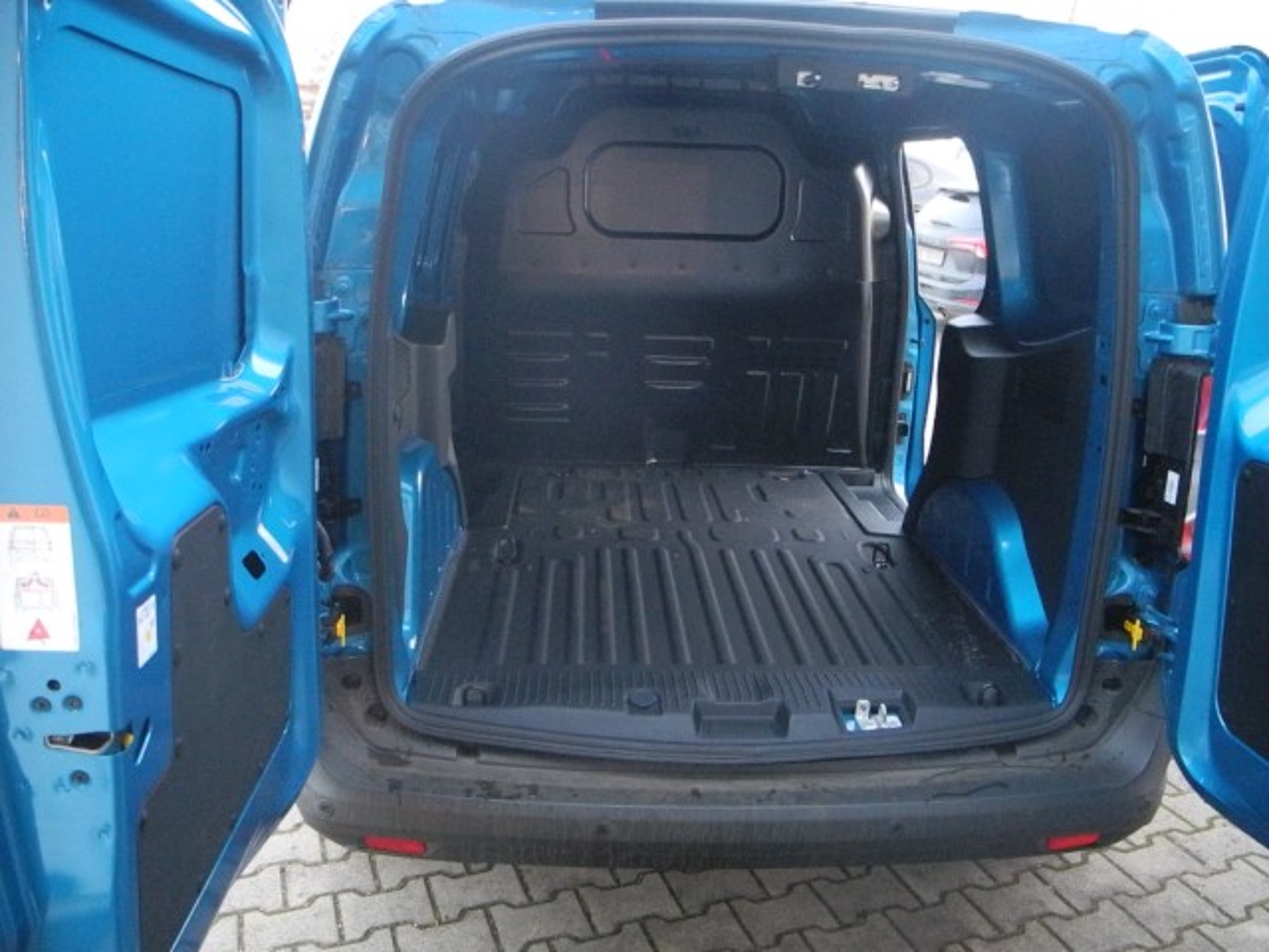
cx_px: 634
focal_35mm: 28
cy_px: 476
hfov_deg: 63.4
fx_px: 1026
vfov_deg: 49.7
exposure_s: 1/30
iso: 1800
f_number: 2.8
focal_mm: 6
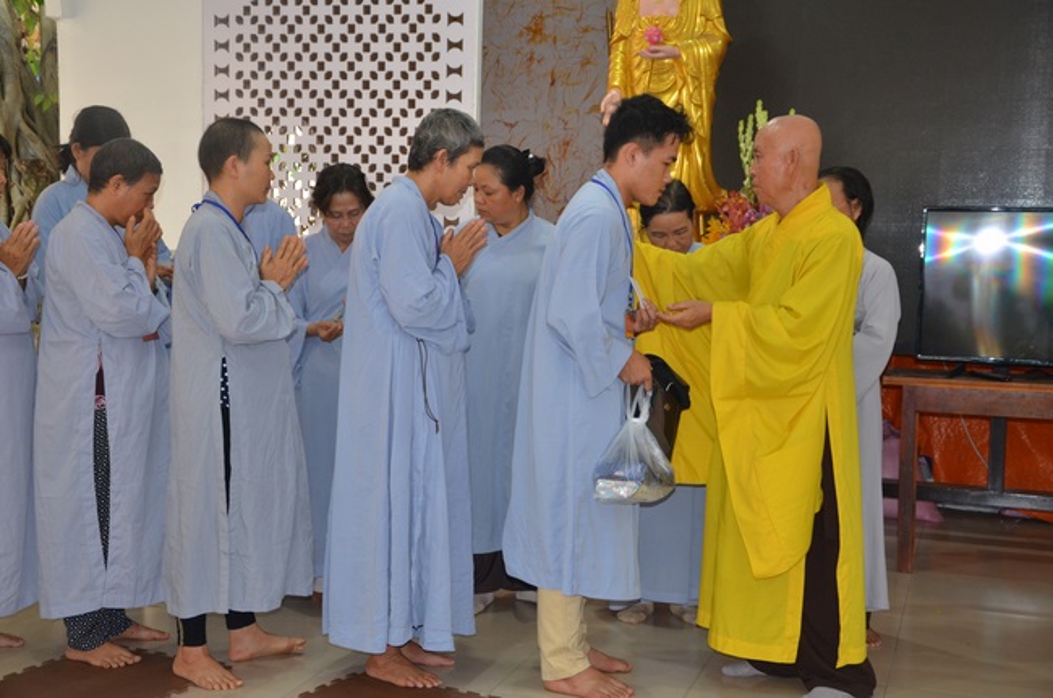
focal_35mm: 52
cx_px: 526
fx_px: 1533
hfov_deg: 37.9
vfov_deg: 25.7
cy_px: 349
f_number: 5
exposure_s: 1/60
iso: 800
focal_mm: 35
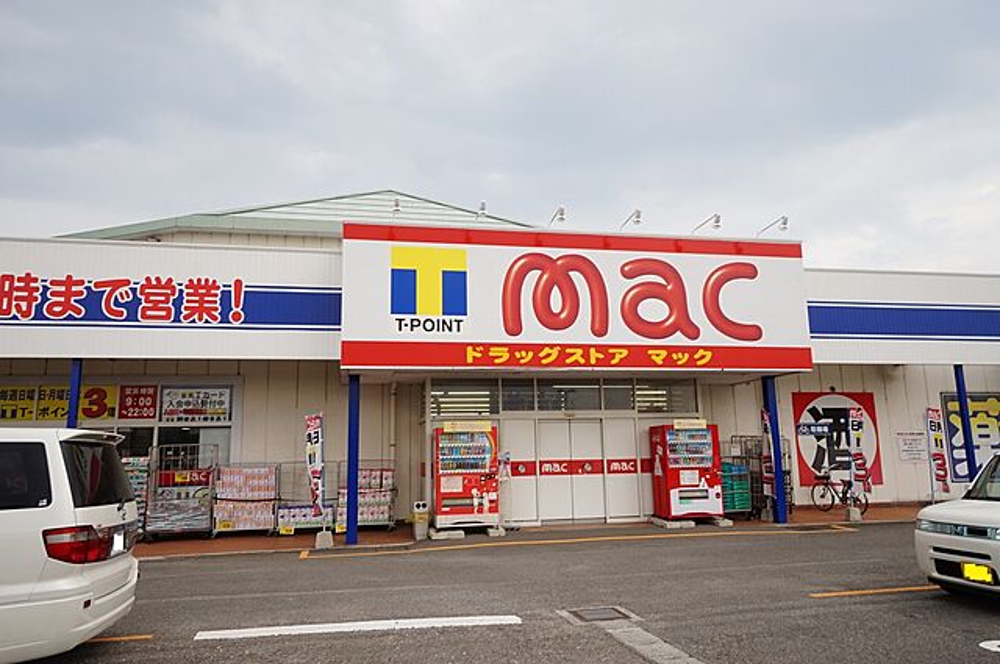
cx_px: 500
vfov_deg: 50.3
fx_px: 707
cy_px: 332
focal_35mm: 26
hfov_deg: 70.5
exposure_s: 1/80
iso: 100
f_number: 11
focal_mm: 17
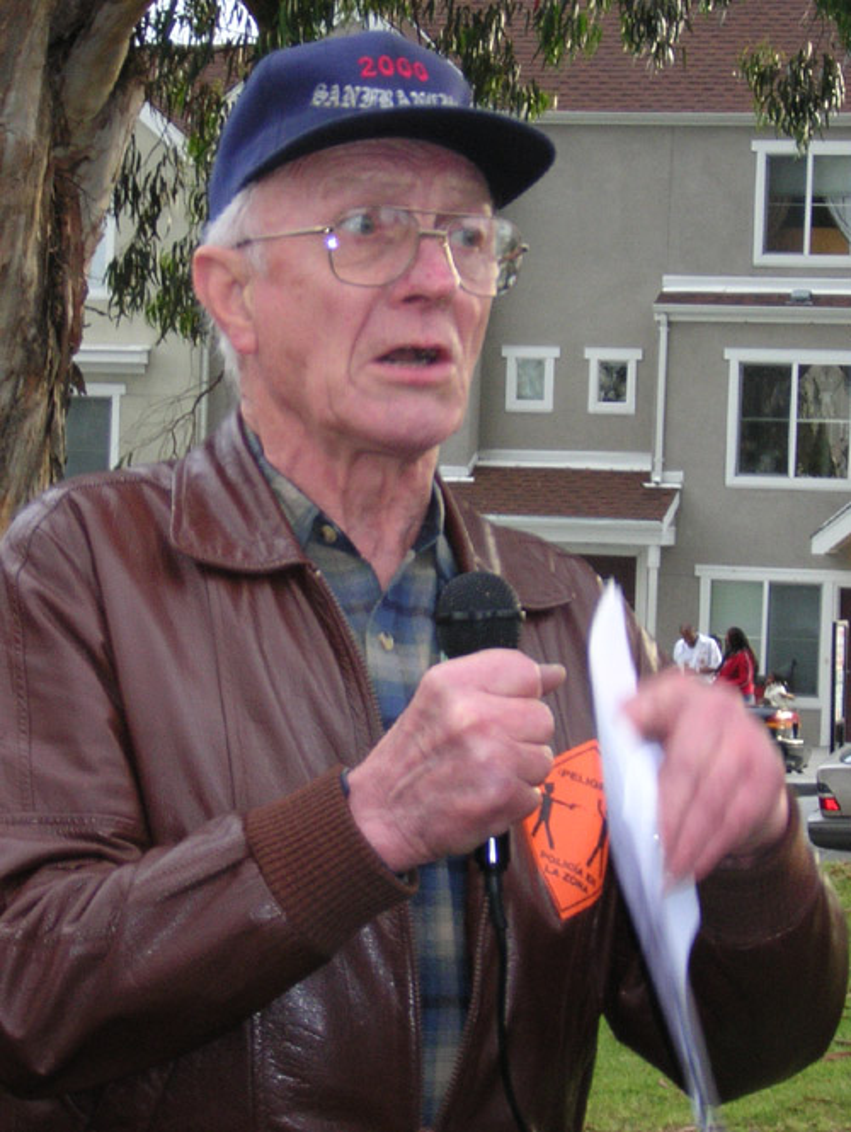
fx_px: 3534
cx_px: 426
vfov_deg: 18.2
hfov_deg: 13.7
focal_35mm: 108
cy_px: 566
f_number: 4.7
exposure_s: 1/60.1
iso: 289
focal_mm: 14.1
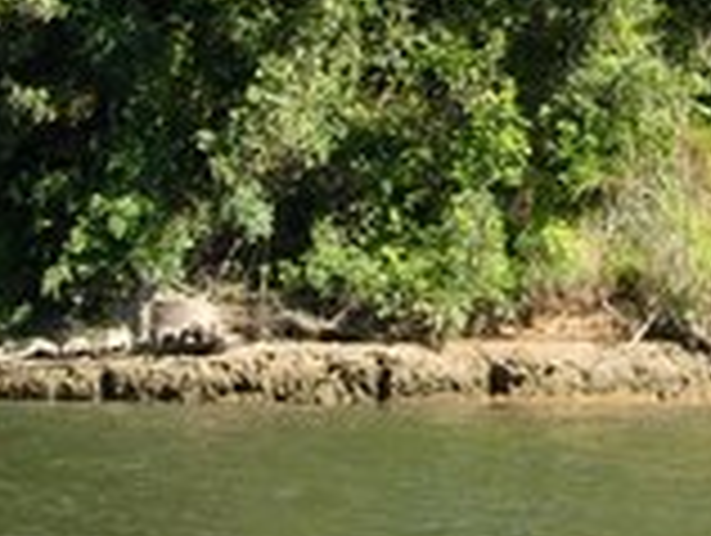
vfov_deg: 10.0
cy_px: -252
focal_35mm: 144
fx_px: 2962
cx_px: 1017
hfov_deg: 13.1
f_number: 4.8
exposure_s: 1/256
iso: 79
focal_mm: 7.8
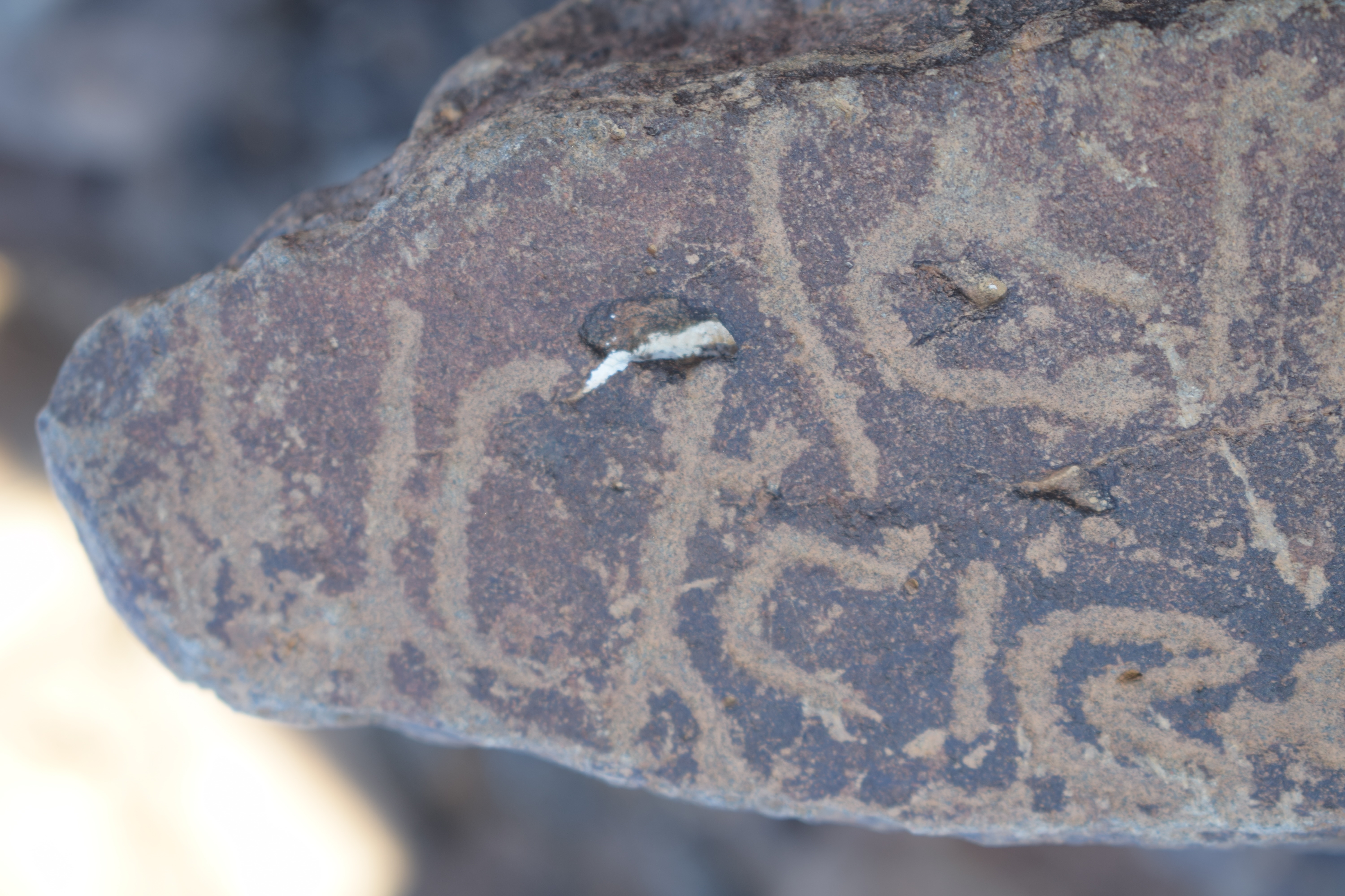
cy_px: 448
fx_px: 3082
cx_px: 672
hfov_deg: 24.6
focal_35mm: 82
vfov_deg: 16.6
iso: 100
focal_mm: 55
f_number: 5.6
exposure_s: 1/60
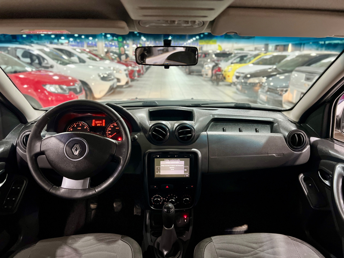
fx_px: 258
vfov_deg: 53.1
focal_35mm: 26
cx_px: 172
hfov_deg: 67.3
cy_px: 129
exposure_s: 1/40
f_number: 1.5
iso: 400
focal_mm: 5.7
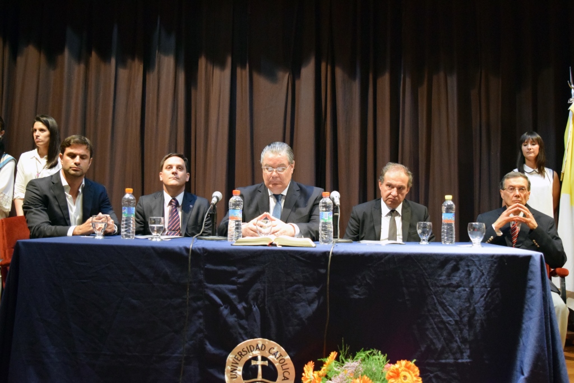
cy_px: 192
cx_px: 287
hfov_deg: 55.1
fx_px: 550
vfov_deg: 38.4
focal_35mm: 34
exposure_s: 1/60
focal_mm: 23
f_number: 3.8
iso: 6400
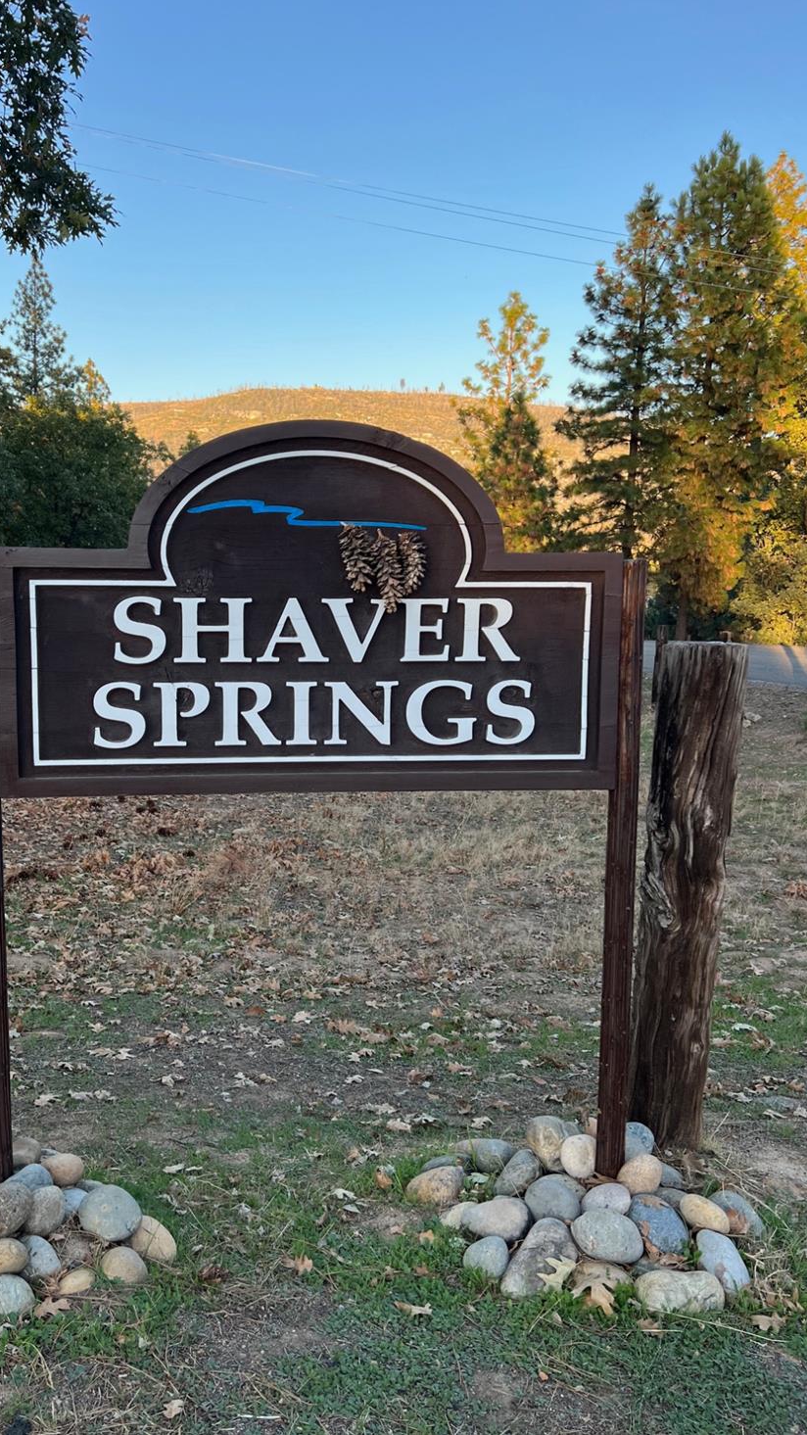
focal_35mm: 29
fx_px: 1103
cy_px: 701
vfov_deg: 66.1
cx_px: 279
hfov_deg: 39.8
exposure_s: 1/531
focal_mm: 5.7
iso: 50
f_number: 1.5
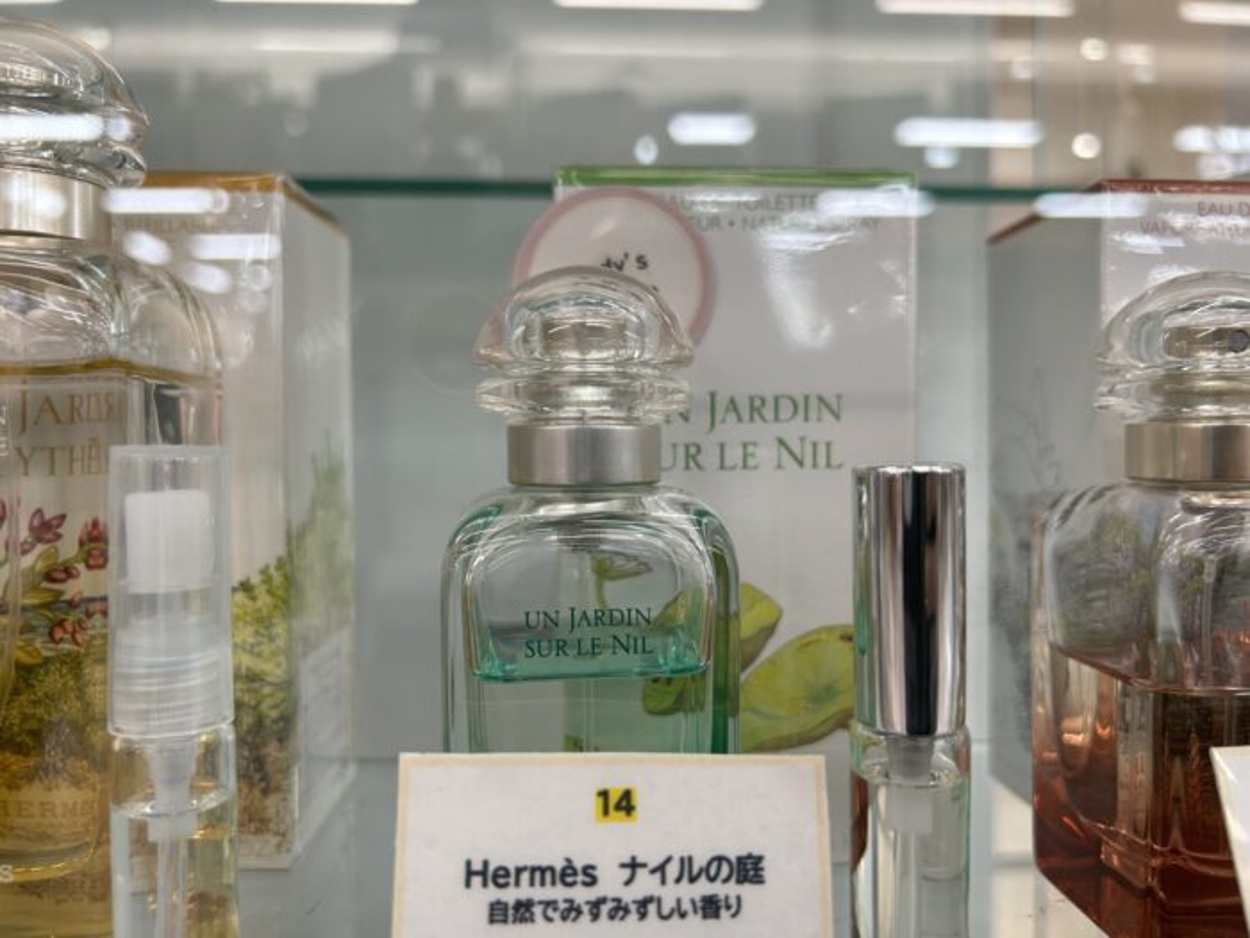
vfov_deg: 53.1
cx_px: 625
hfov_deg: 67.3
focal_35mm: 26
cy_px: 469
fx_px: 939
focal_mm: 5.7
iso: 50
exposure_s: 1/100
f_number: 1.5
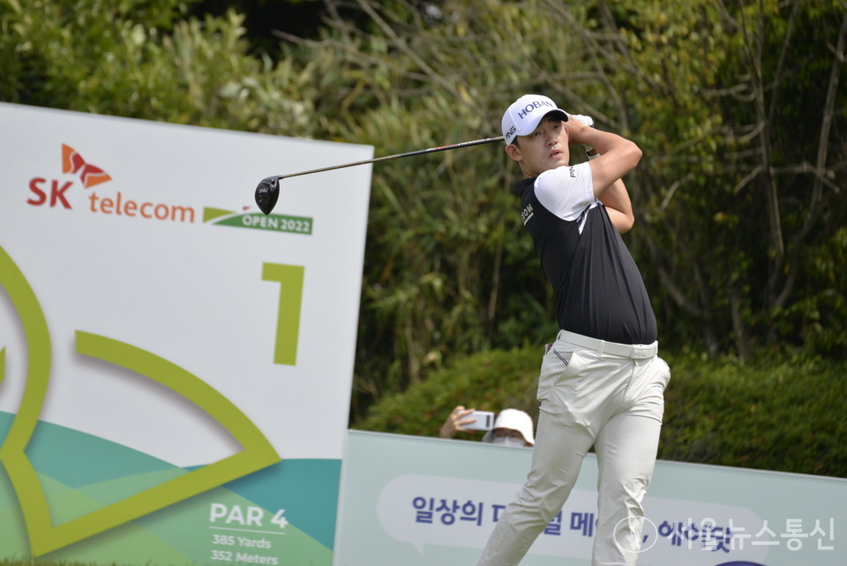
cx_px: 424
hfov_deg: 6.9
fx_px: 7061
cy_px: 283
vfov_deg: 4.6
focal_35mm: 300
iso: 1000
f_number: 7.1
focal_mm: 300
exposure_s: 1/3200
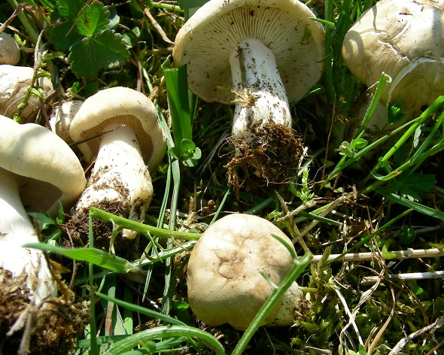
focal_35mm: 44
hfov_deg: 42.0
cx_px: 233
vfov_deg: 34.1
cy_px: 173
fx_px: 578
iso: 50
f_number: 4
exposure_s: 1/566
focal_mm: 6.3
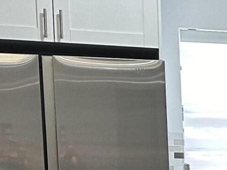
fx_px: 964
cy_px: 269
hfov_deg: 10.6
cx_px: 616
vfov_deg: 9.8
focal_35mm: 147
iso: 200
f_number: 1.78
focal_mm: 6.86
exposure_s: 1/120
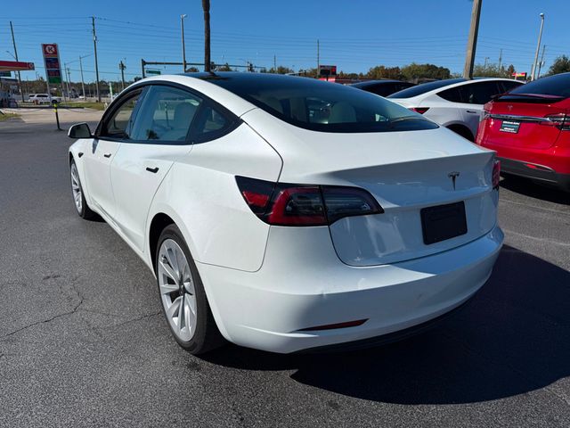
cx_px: 285
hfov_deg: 71.6
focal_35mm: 24
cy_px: 214
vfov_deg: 56.8
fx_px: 395
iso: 80
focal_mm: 6.76
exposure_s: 1/10309
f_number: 1.78
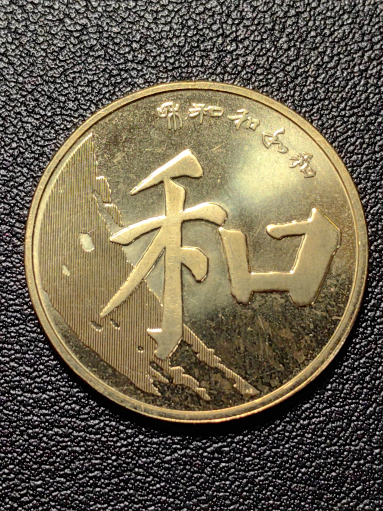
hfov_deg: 18.7
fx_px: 1165
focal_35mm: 79
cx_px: 192
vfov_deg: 24.7
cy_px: 256
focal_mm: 5.75
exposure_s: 1/121
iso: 50
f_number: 2
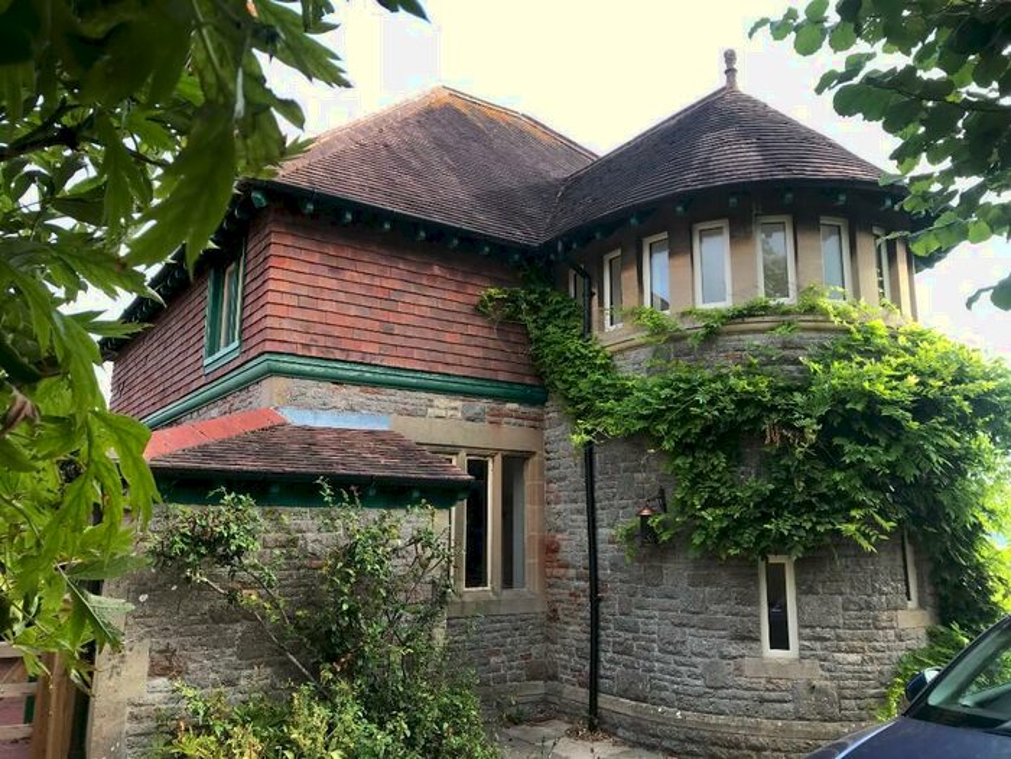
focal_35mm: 28
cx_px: 506
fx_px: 818
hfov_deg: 63.4
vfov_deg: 49.7
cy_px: 380
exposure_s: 1/353
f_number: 1.8
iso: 20
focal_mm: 3.99
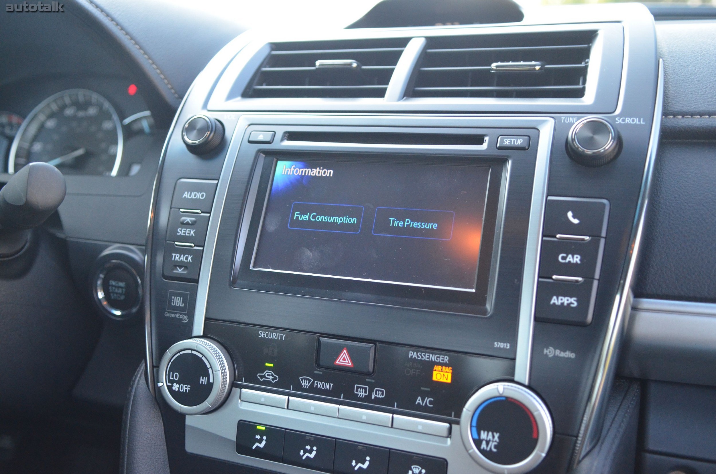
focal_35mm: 34
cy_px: 237
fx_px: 685
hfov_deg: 55.2
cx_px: 358
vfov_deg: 38.2
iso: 1600
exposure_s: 1/200
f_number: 2.8
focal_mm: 23
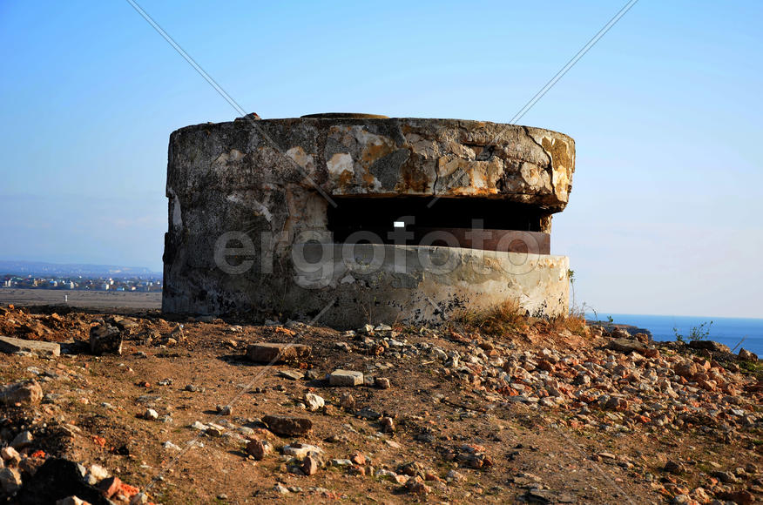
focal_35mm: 75
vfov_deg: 18.1
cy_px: 252
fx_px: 1586
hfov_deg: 27.0
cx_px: 382
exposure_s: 1/200
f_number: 7.1
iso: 100
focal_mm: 50
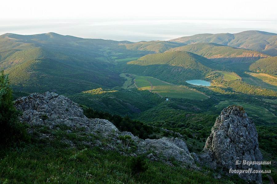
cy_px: 92
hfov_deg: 46.4
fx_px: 323
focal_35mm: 42
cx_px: 138
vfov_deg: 31.8
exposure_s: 1/100
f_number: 8
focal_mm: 28
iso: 400
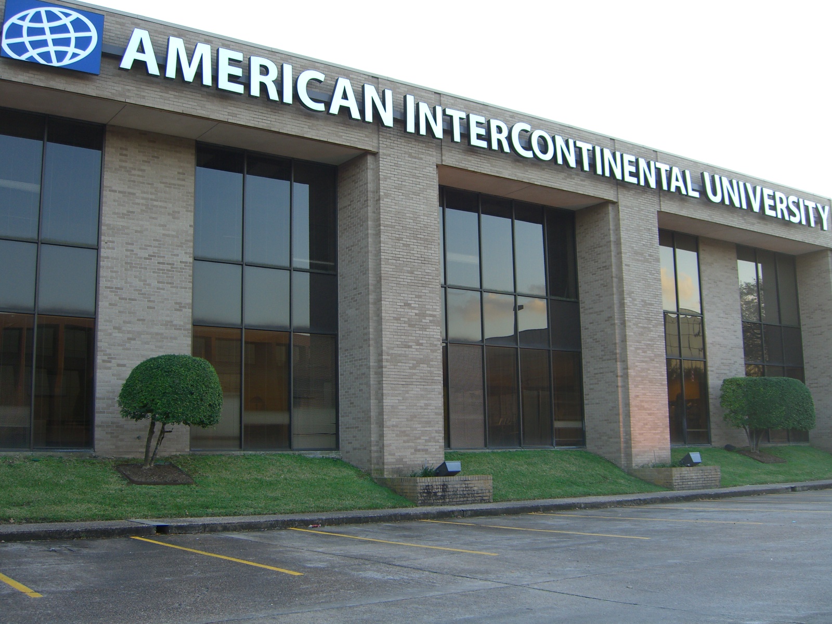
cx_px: 416
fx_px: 913
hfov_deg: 49.0
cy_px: 312
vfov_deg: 37.7
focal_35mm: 38
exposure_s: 1/60
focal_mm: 7.9
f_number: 2.8
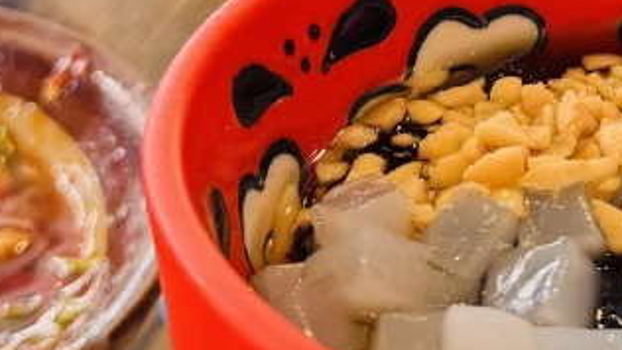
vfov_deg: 9.8
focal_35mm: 119
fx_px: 1963
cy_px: -220
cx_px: 490
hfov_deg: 17.9
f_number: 1.78
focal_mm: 6.76
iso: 100
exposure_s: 1/121
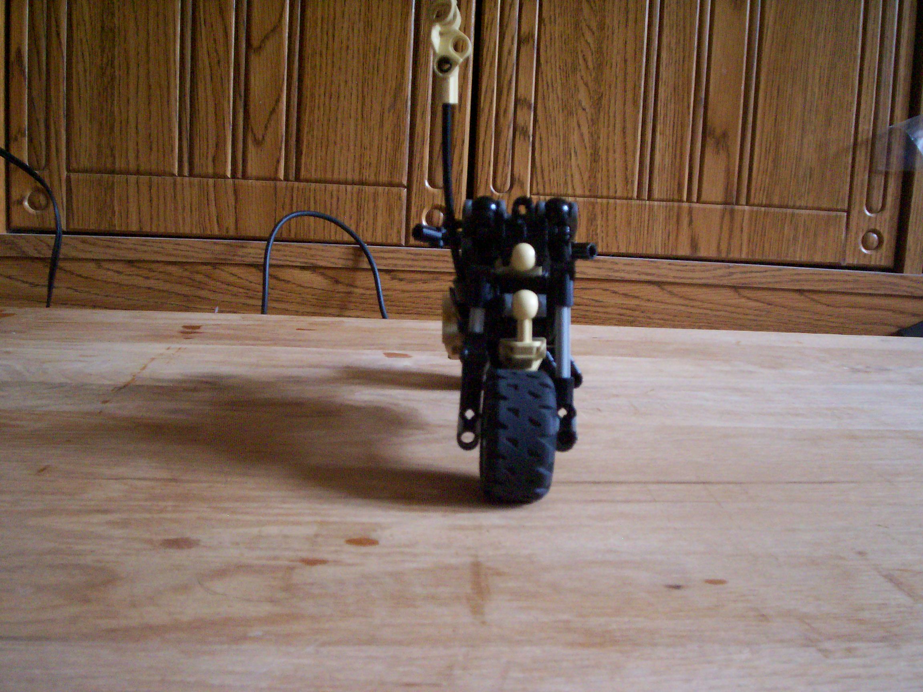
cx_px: 462
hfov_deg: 51.4
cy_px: 346
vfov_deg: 39.7
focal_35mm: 36
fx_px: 960
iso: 343
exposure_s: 1/8
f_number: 4.5
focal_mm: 5.9
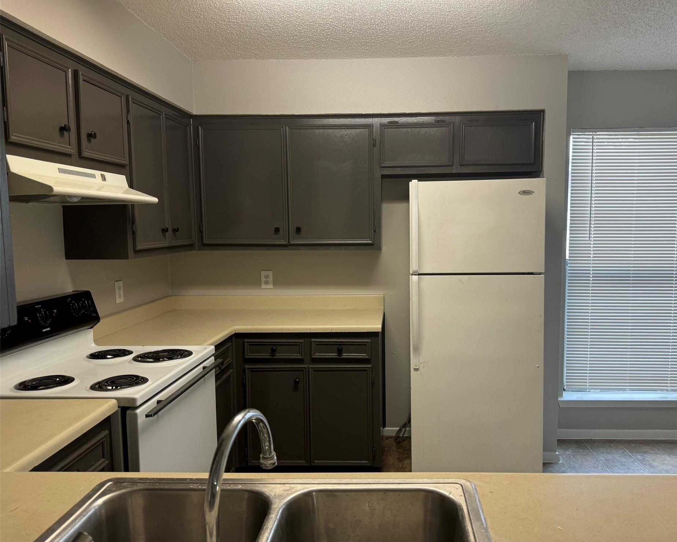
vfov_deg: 54.9
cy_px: 270
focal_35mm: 26
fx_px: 521
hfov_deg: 65.8
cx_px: 375
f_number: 1.78
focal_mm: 6.76
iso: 125
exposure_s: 1/60
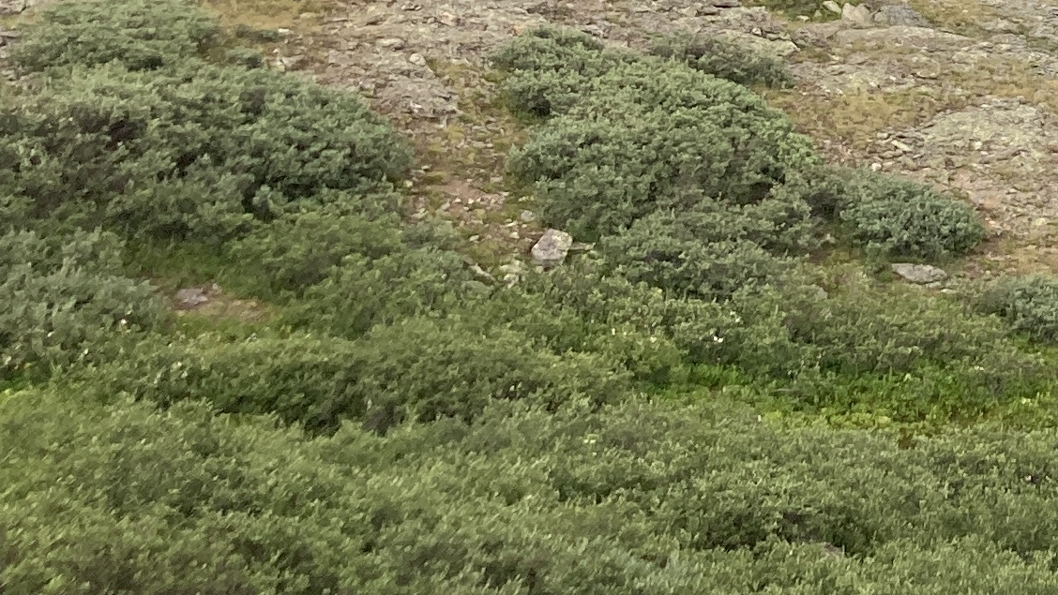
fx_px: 3058
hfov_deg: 17.1
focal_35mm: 109
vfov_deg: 10.6
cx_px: 1717
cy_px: -384
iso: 20
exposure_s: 1/398
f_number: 1.8
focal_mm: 3.99
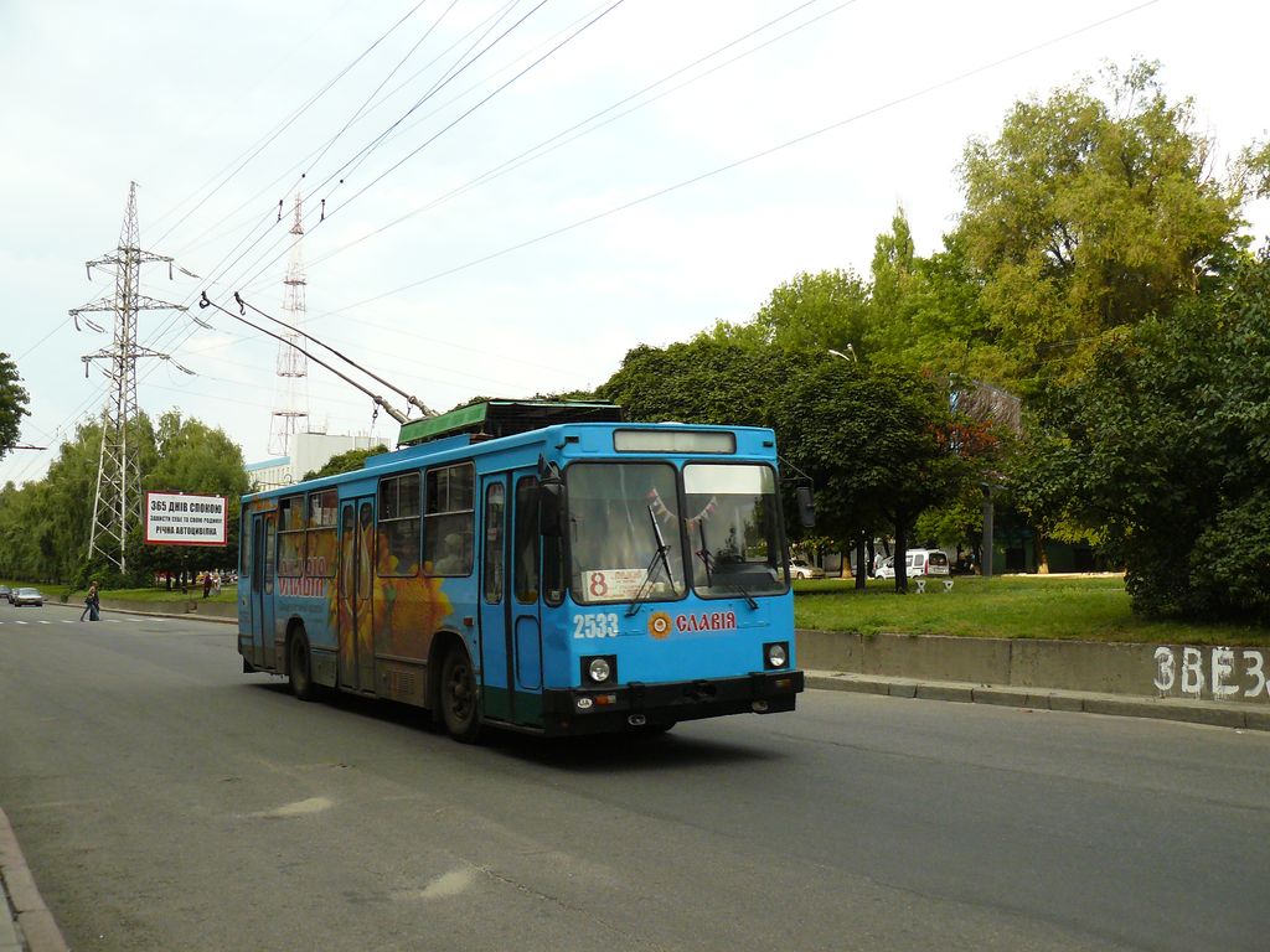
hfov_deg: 51.4
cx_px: 635
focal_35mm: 36
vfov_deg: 39.7
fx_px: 1321
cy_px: 476
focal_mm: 6
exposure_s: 1/400
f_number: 2.8
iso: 200
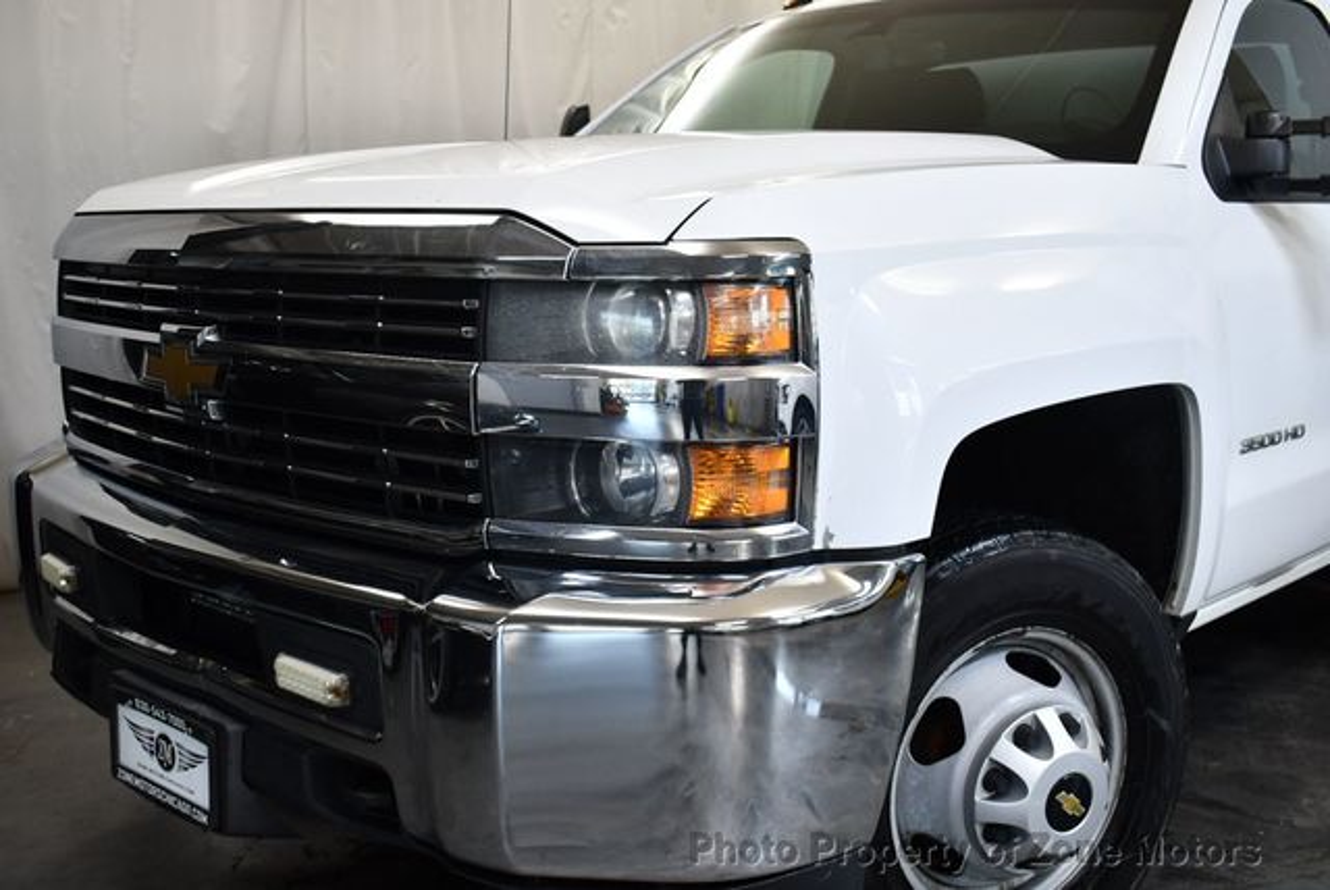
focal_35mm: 40
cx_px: 665
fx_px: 1479
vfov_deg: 33.5
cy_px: 445
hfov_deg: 48.4
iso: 640
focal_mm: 20
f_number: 3.5
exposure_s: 1/250
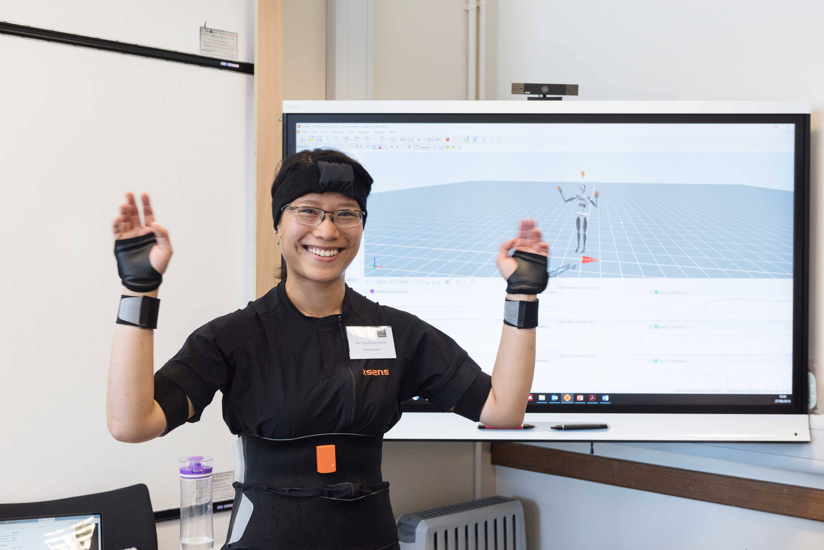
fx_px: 1099
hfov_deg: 41.1
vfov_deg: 28.1
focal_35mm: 48
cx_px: 412
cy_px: 275
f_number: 6.3
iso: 400
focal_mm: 48
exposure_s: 1/80
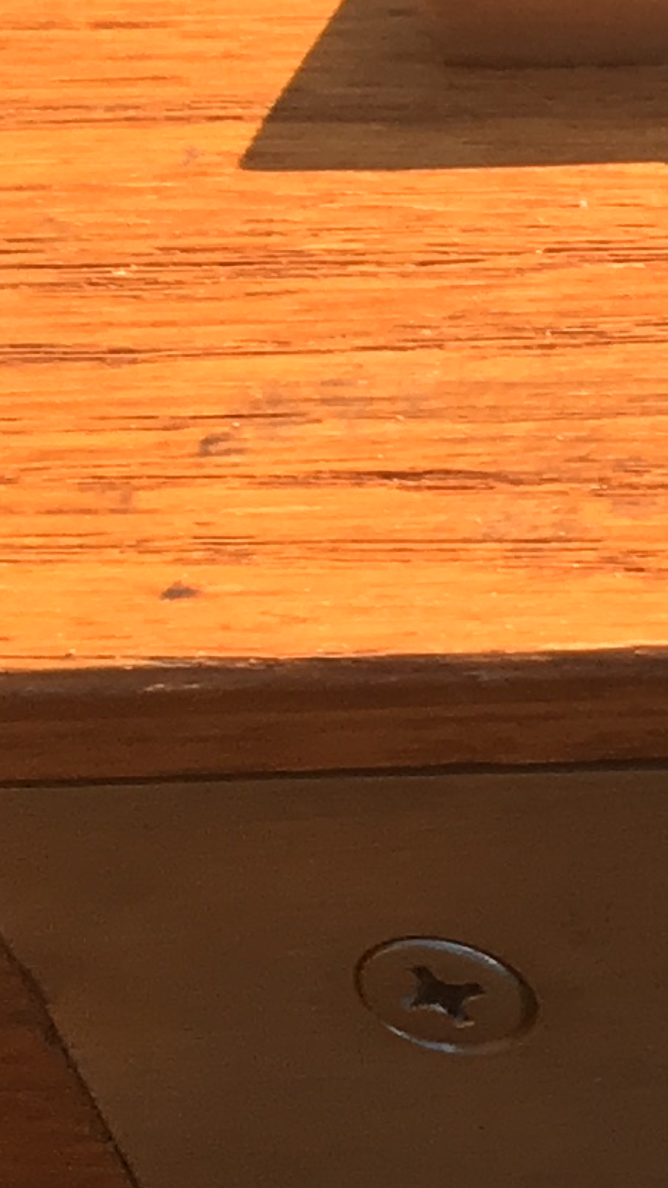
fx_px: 4884
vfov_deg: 13.9
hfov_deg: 6.4
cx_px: 2663
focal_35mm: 155
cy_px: 439
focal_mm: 4.15
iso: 25
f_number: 2.2
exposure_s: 1/315
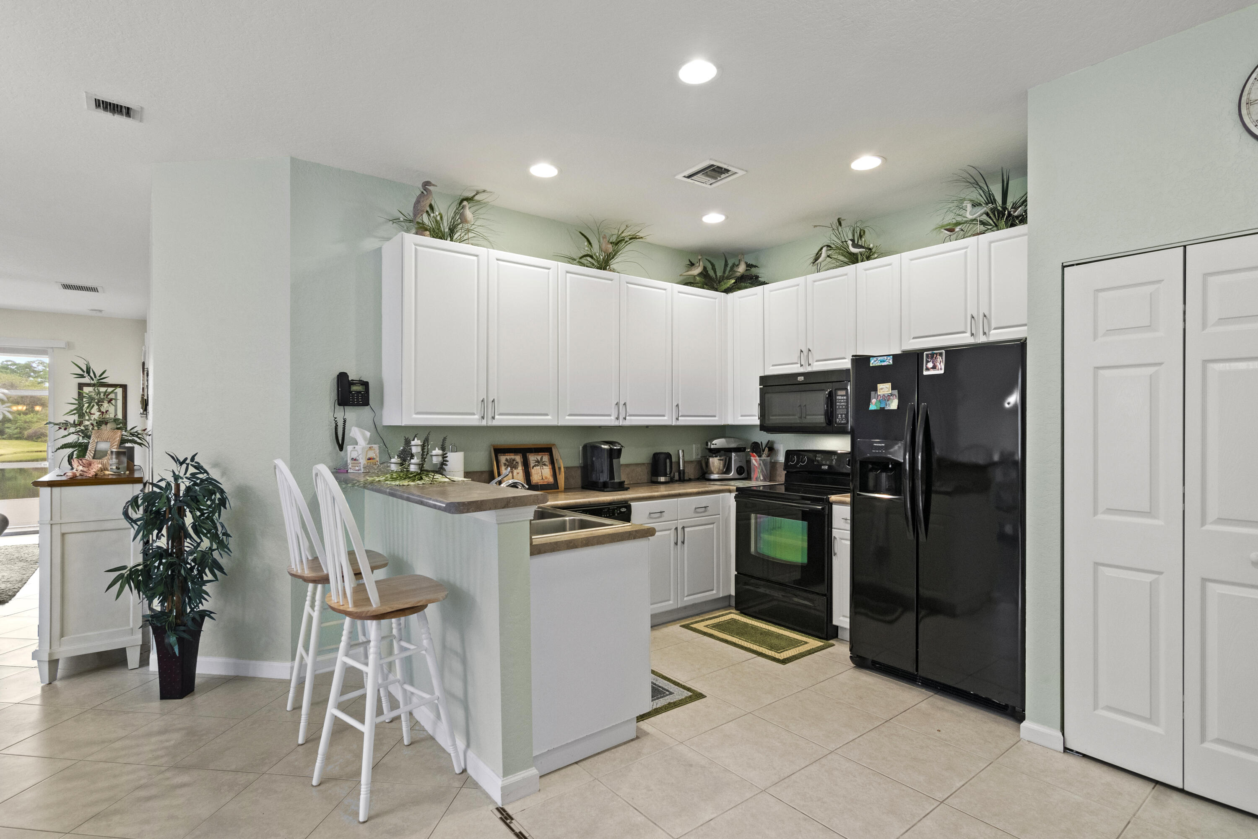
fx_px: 577
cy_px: 420
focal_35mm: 16
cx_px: 629
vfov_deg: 72.1
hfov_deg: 95.0
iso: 320
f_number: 6.3
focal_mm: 11
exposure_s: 1/10
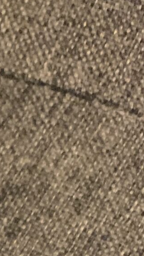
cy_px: 444
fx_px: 869
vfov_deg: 14.9
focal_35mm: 128
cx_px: -265
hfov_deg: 8.2
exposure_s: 1/20
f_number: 1.8
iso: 640
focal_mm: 4.25
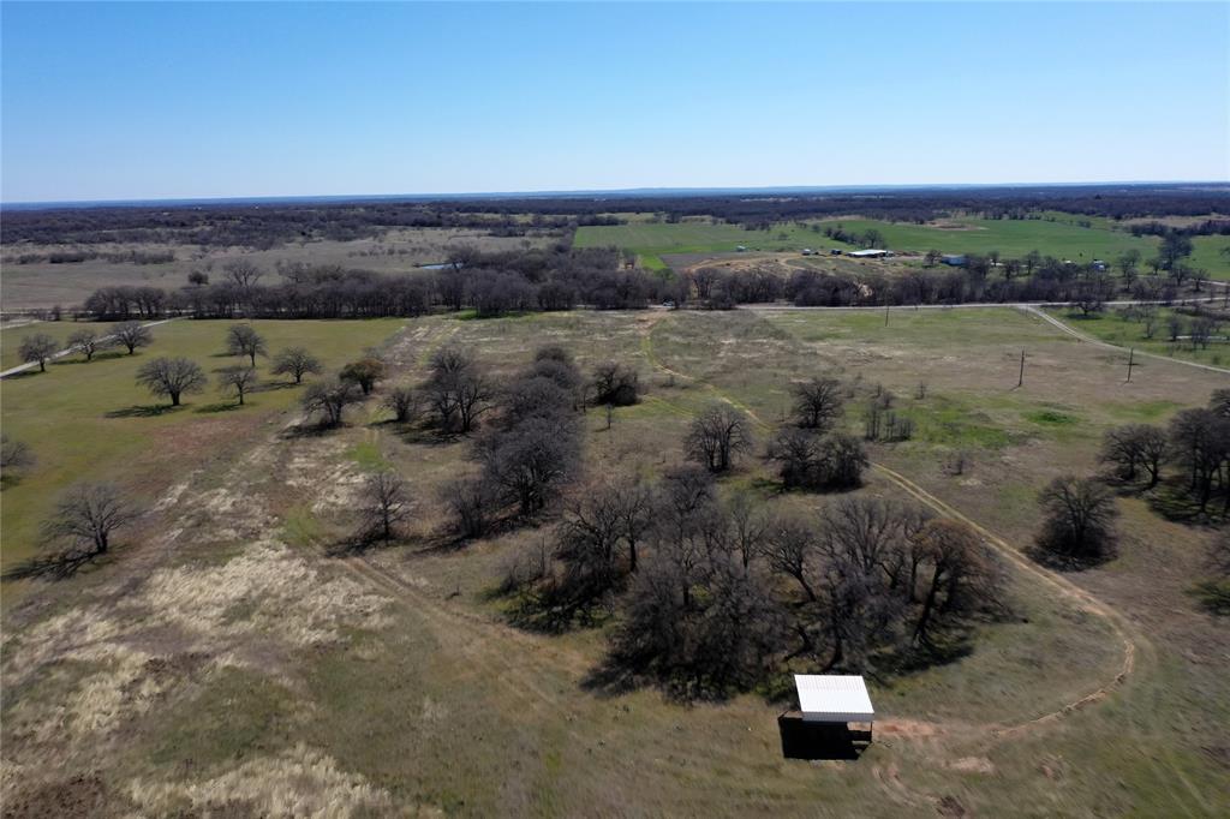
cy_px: 410
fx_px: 956
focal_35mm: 28
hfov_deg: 65.5
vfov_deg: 46.4
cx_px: 615
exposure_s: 1/1600
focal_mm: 10.26
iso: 400
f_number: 8
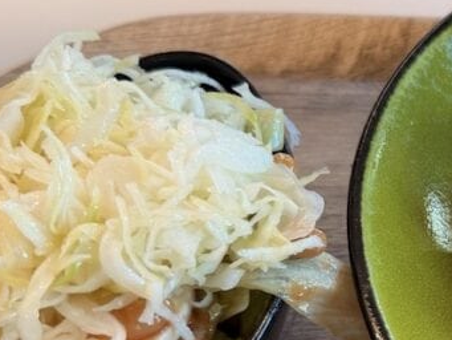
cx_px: 517
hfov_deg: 24.8
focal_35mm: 72
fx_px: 940
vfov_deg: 20.1
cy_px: 300
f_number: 1.78
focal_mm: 6.76
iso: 125
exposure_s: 1/50
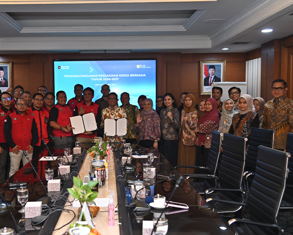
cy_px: 114
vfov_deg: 34.2
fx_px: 382
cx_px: 106
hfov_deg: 41.6
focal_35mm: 44
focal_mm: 34
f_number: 4
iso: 1250
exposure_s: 1/160
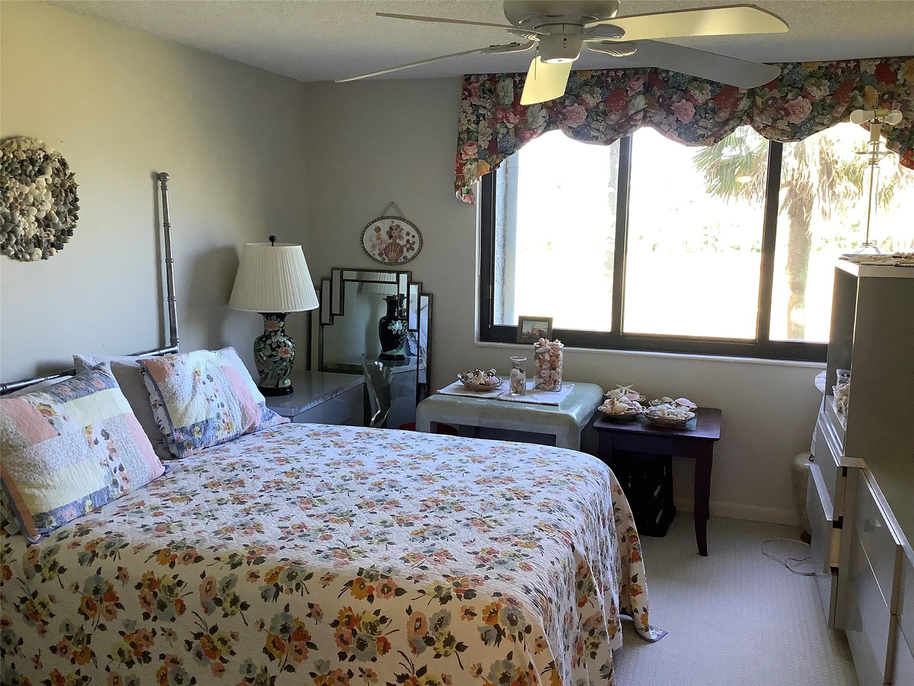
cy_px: 343
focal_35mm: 31
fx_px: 819
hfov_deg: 58.4
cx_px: 457
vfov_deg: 45.4
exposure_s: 1/50
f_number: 2.4
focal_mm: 3.3
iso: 100
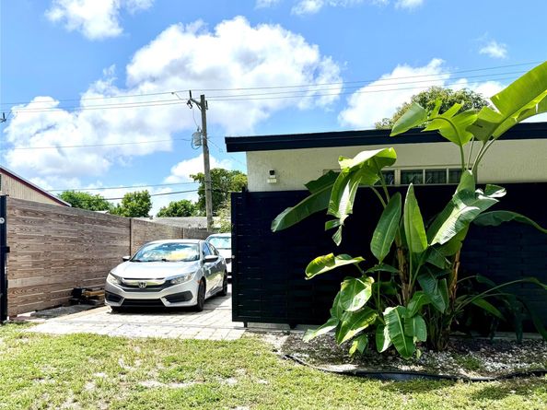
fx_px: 379
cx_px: 274
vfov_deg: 56.8
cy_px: 205
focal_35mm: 24
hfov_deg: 71.6
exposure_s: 1/6410
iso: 80
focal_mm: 6.76
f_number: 1.78
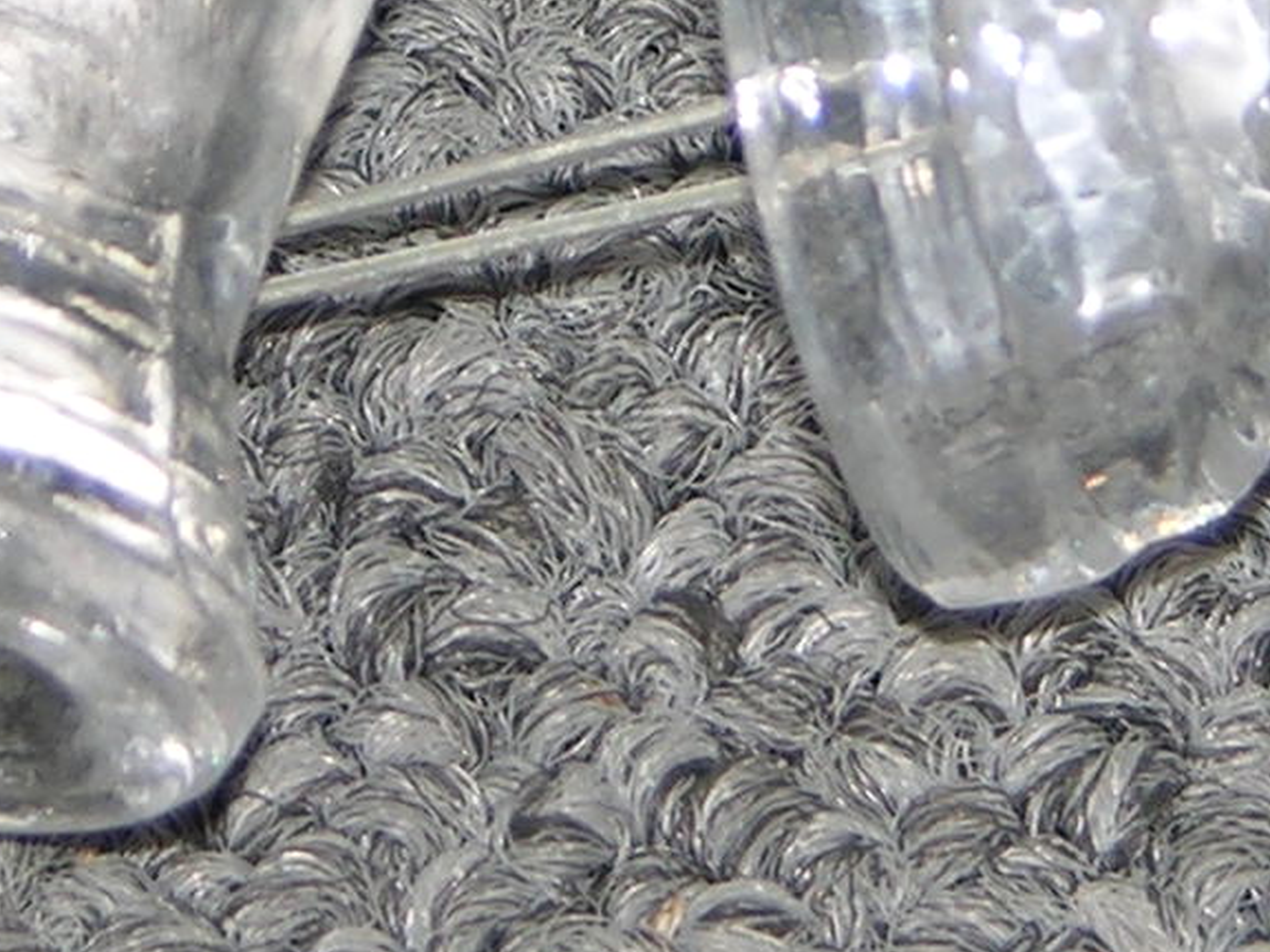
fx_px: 24979
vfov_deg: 2.2
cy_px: -1016
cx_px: 707
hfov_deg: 2.9
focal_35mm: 681
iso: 50
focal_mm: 29.5
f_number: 3.7
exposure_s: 1/120
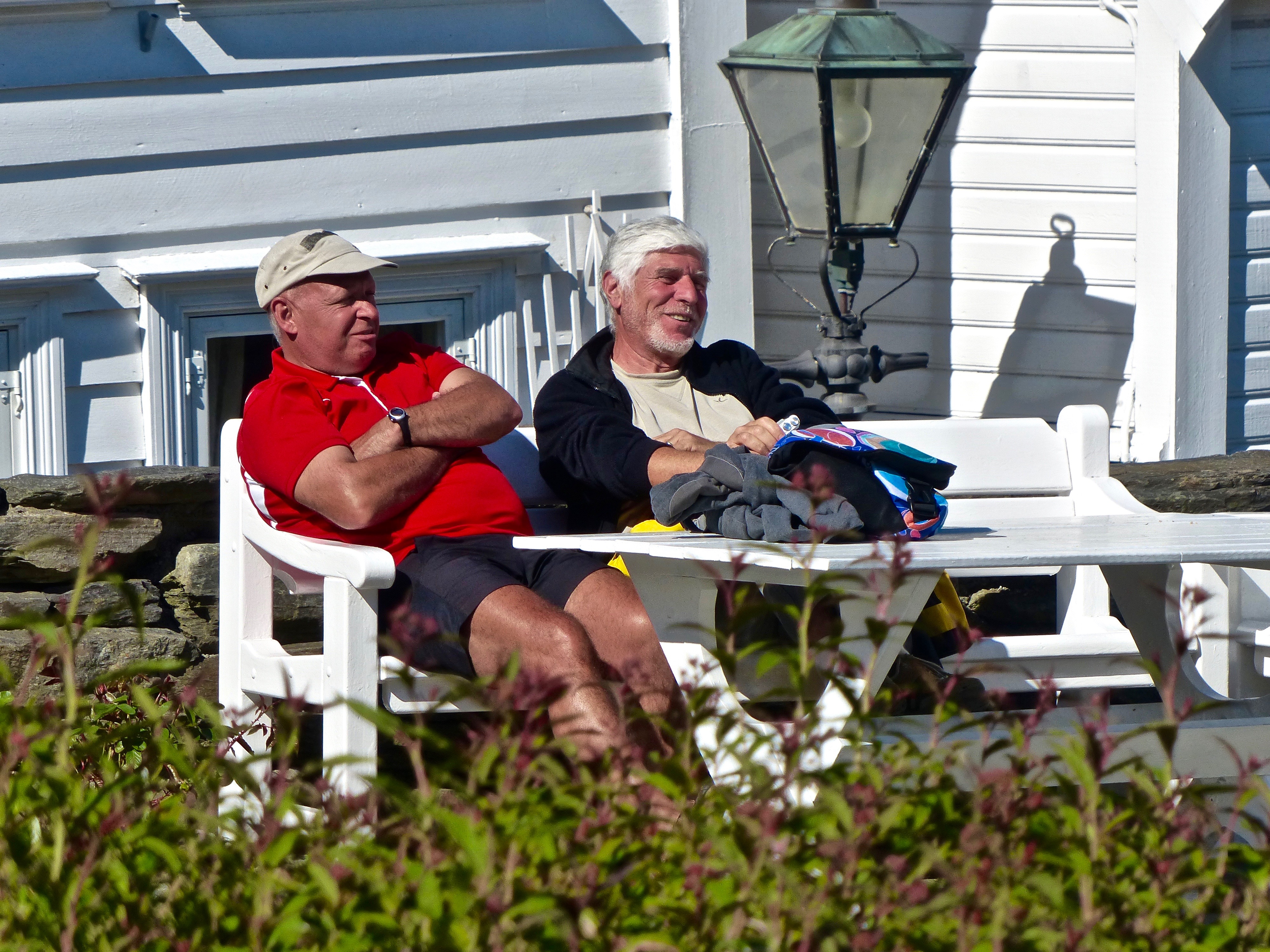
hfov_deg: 7.5
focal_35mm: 263
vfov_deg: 5.7
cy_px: 476
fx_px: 9649
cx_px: 635
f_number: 4
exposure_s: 1/1600
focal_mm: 47.4
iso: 160
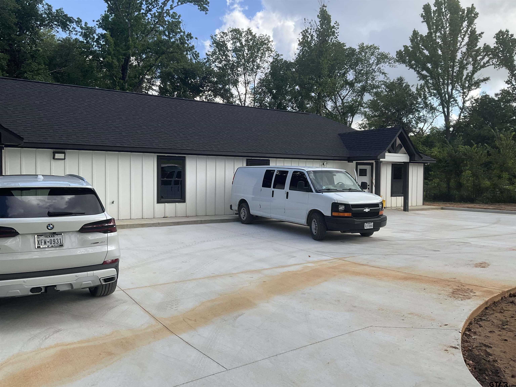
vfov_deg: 48.2
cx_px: 258
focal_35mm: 29
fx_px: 432
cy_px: 194
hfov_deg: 61.7
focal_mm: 3
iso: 25
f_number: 1.8
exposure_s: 1/770
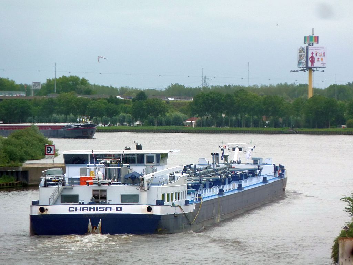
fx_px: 3059
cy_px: 132
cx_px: 176
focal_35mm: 300
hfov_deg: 6.6
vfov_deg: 5.0
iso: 160
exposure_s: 1/500
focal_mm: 49.2
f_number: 4.9
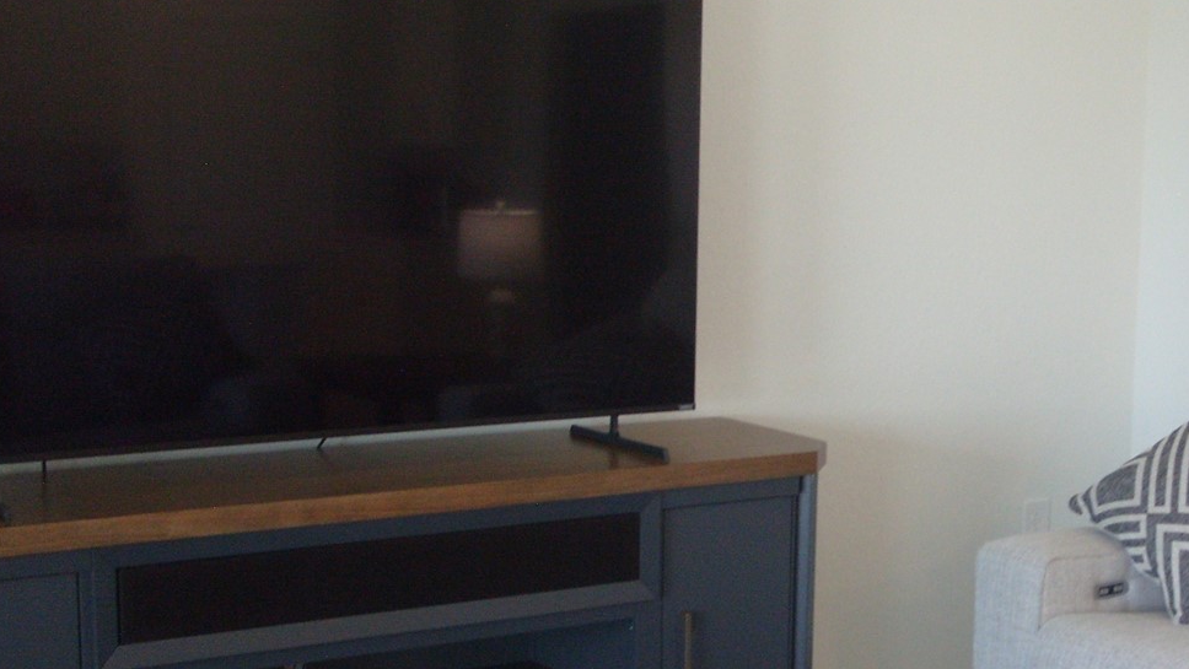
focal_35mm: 63
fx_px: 1987
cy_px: 464
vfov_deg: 19.0
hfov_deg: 32.9
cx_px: 839
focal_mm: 7.8
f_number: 2.8
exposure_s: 1/45
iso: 200
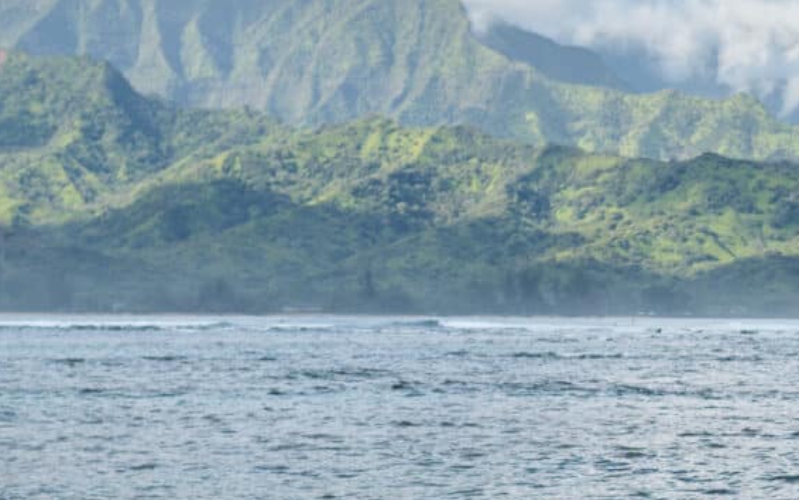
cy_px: 511
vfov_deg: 10.1
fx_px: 2810
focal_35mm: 129
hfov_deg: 16.0
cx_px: 741
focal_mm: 35
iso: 400
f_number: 4
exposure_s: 1/1250
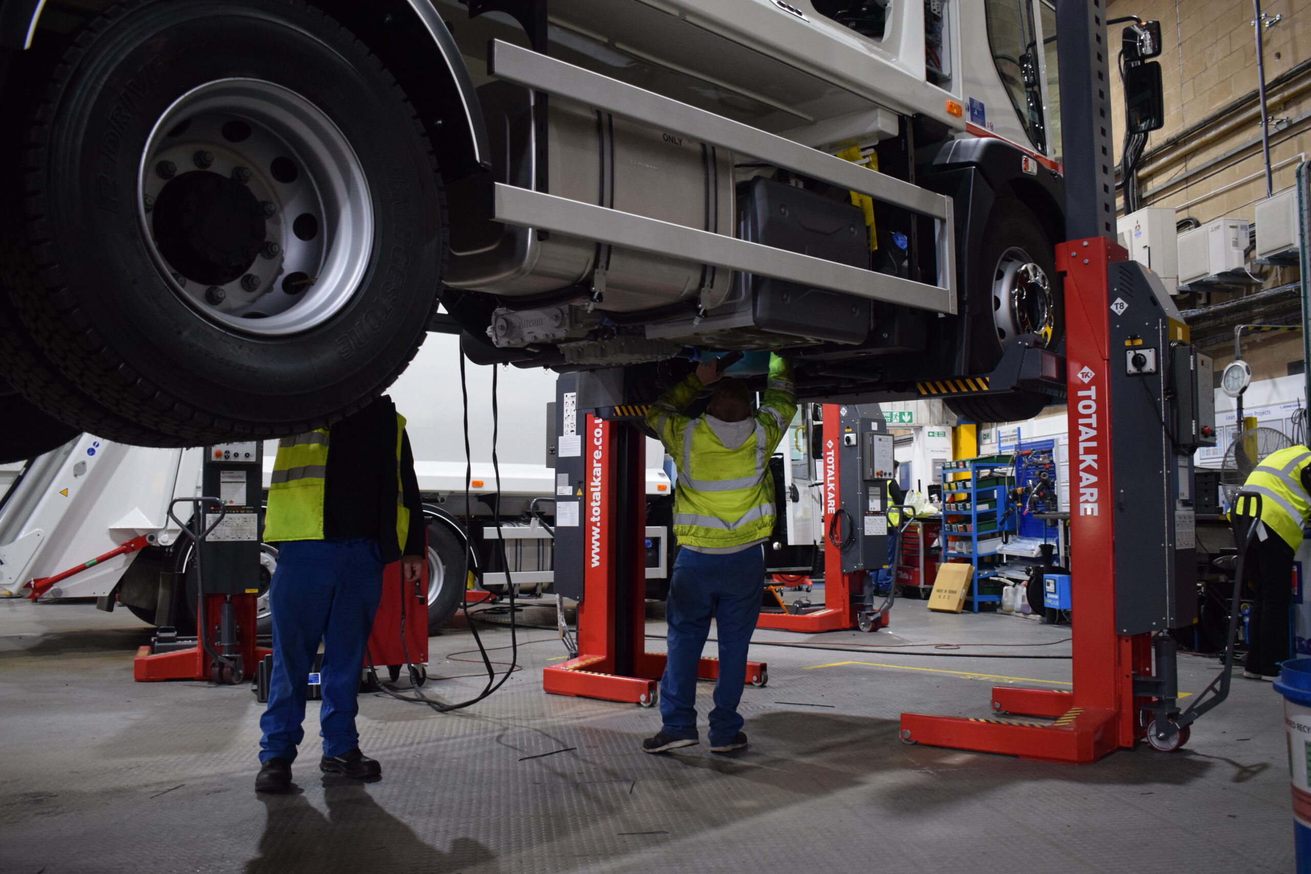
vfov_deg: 40.0
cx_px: 656
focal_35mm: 33
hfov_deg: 57.2
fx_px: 1202
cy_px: 437
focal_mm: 22
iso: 1600
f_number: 3.8
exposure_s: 1/60
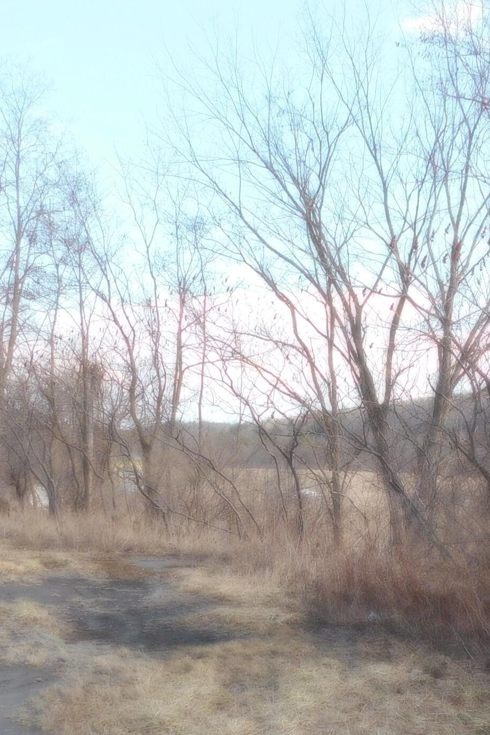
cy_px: 504
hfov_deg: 25.8
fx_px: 1062
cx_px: 336
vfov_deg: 37.7
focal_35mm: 52
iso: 125
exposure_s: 1/500
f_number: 3
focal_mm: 4
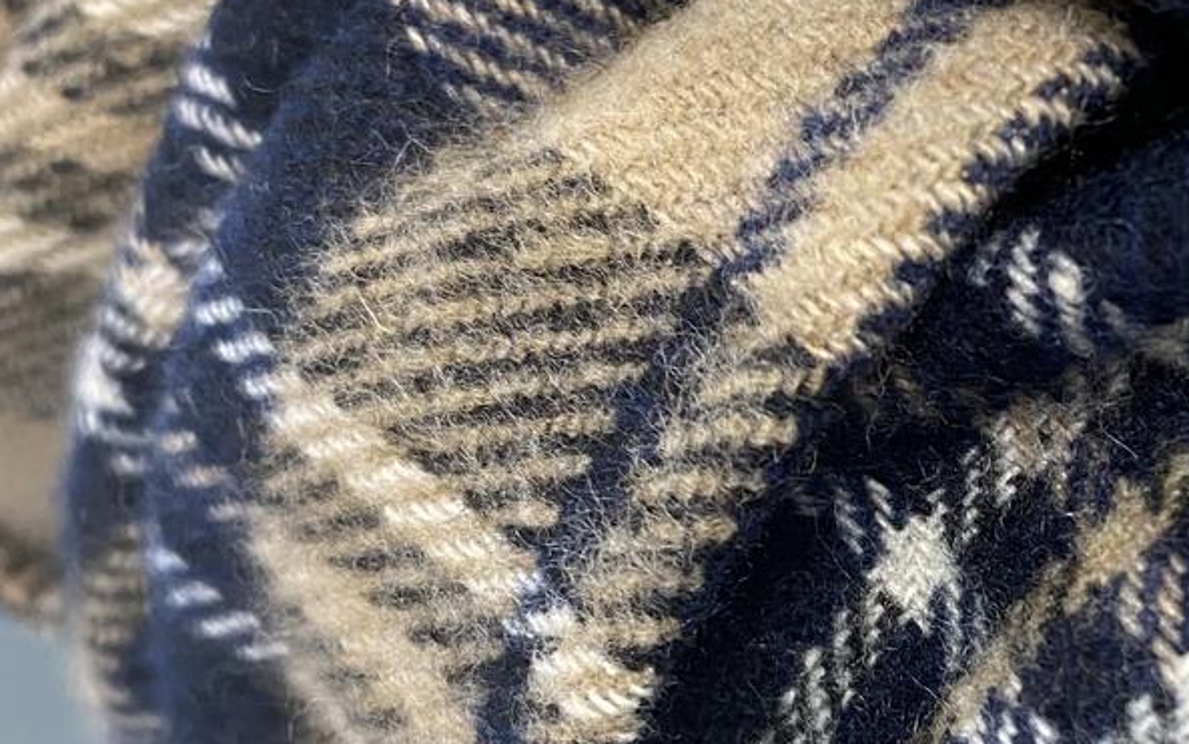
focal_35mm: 67
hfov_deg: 29.6
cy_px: 648
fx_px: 2172
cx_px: 1028
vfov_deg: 19.1
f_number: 1.8
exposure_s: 1/50
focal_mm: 4.25
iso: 125
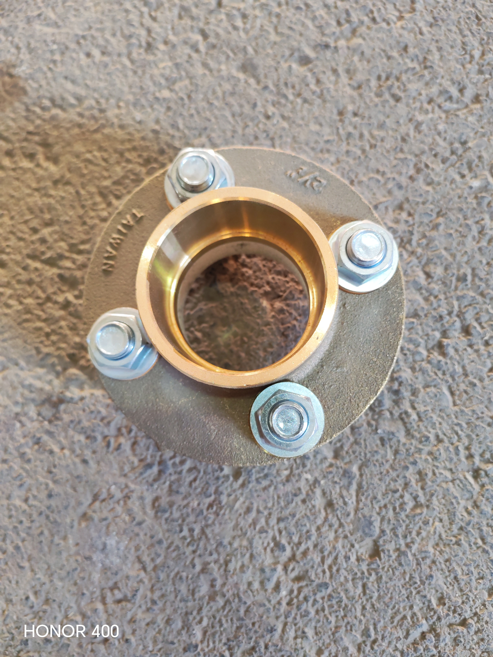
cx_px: 246
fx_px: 513
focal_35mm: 27
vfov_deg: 65.3
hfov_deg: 51.4
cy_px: 328
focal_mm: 6.12
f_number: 1.9
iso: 1000
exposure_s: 1/100
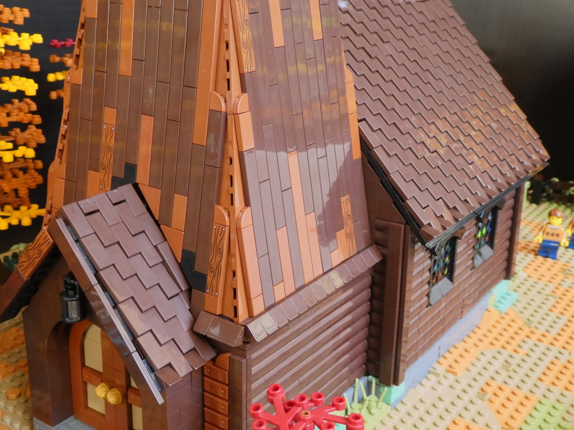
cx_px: 287
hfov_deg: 42.9
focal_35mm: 44
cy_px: 215
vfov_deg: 32.9
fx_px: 730
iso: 800
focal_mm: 7.8
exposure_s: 1/30
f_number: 3.9
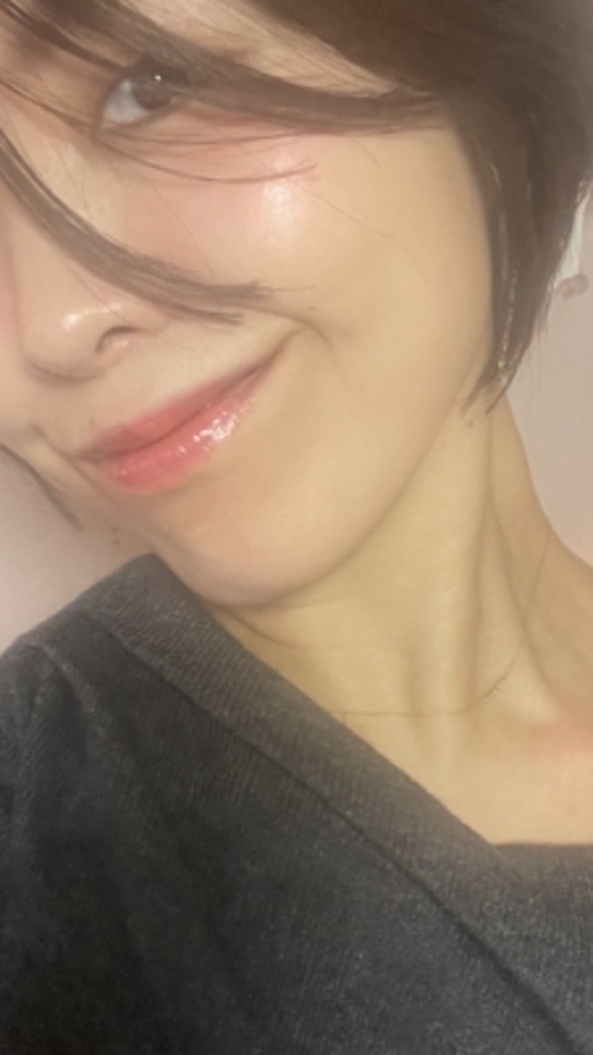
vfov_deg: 39.6
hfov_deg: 23.0
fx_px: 1454
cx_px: 333
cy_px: 664
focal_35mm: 52
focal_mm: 2.71
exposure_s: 1/33
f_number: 2.2
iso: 320
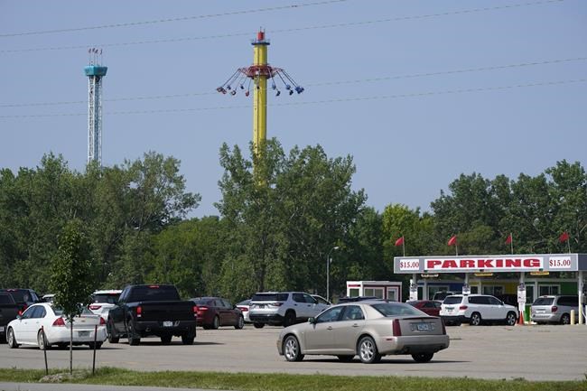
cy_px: 196
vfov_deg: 9.4
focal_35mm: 146
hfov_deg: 14.1
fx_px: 2380
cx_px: 294
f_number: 10
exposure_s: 1/1600
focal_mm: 146
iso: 400
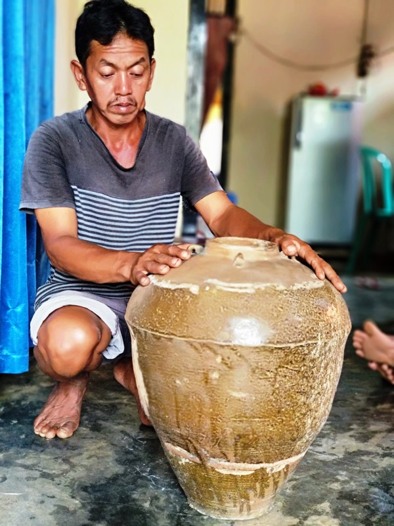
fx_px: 789
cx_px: 197
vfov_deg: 36.8
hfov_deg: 28.0
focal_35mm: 52
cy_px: 263
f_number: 2.6
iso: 800
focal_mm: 5.99
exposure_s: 1/33
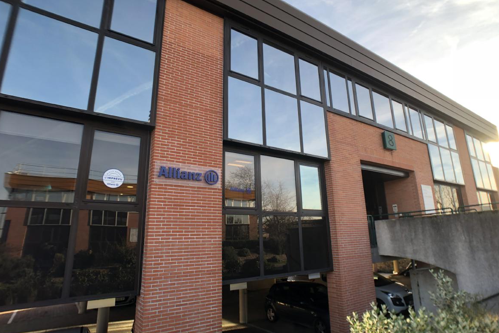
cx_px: 258
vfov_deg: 41.1
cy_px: 171
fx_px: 444
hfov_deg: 58.7
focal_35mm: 32
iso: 20
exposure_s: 1/204
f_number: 1.8
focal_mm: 3.99
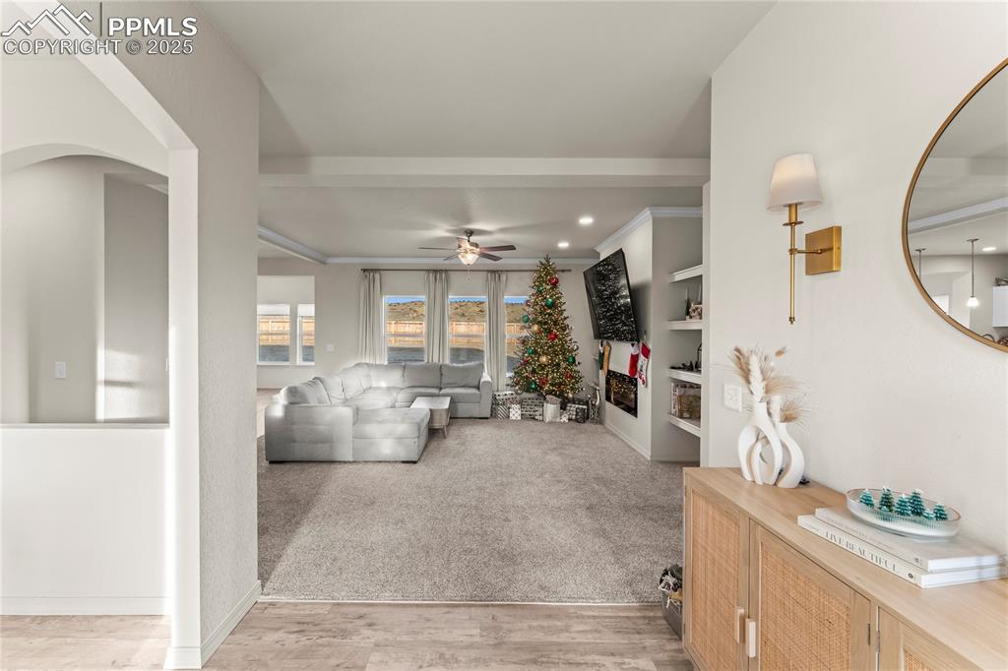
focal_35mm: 14
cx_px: 504
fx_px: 392
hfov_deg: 104.3
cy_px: 336
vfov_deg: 81.2
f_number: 9
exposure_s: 1/3
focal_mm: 14
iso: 500
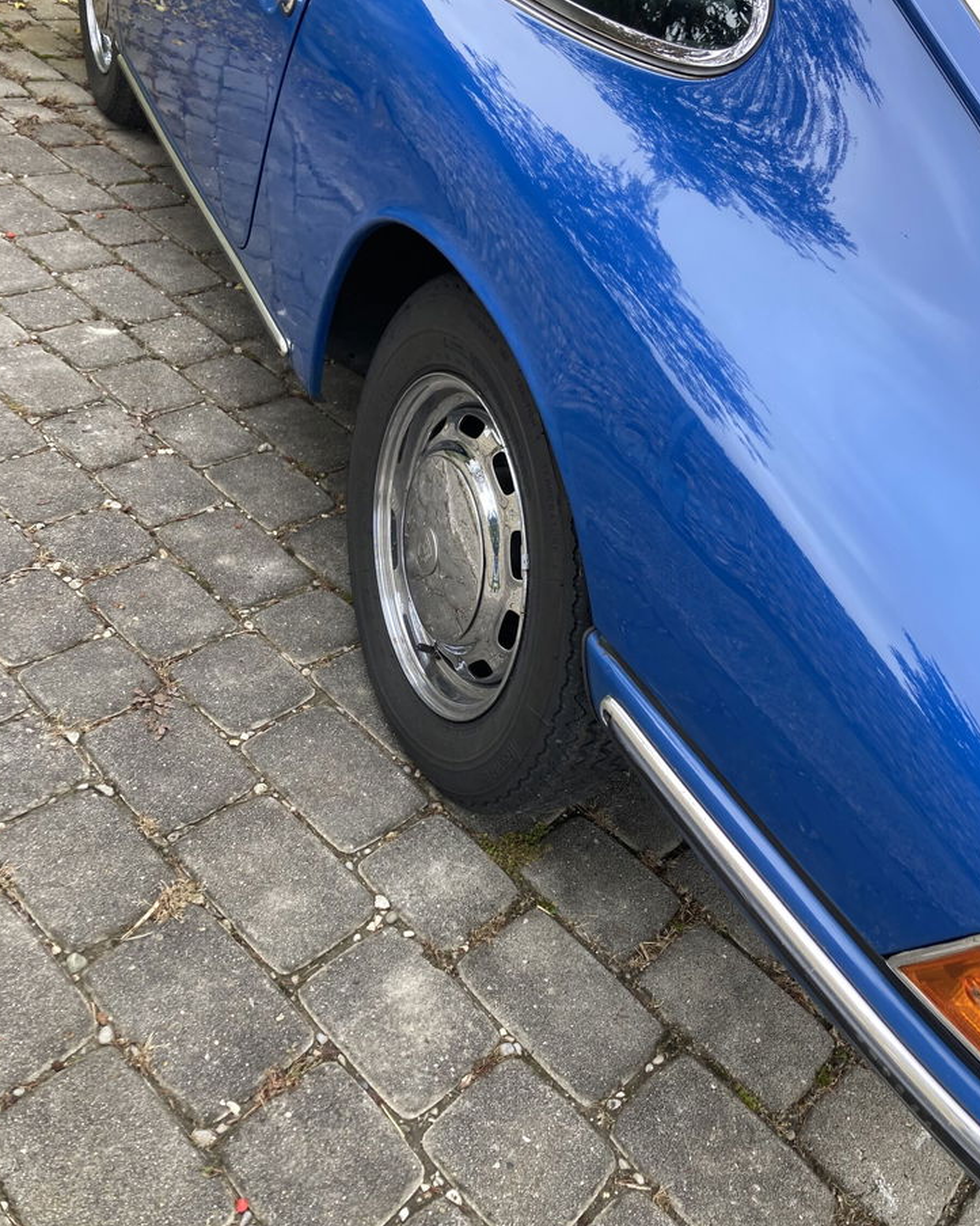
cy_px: 608
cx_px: 509
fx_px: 1124
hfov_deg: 47.1
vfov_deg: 57.2
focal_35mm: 31
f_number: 1.8
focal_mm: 3.99
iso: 50
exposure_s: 1/121
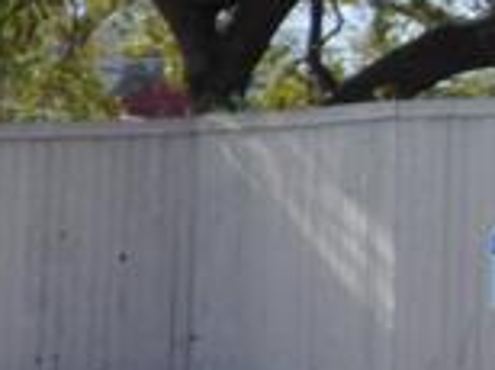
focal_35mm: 280
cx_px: -479
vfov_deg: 5.3
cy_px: 302
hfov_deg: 6.9
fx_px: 3998
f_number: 3.3
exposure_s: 1/500
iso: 80
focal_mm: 7.6
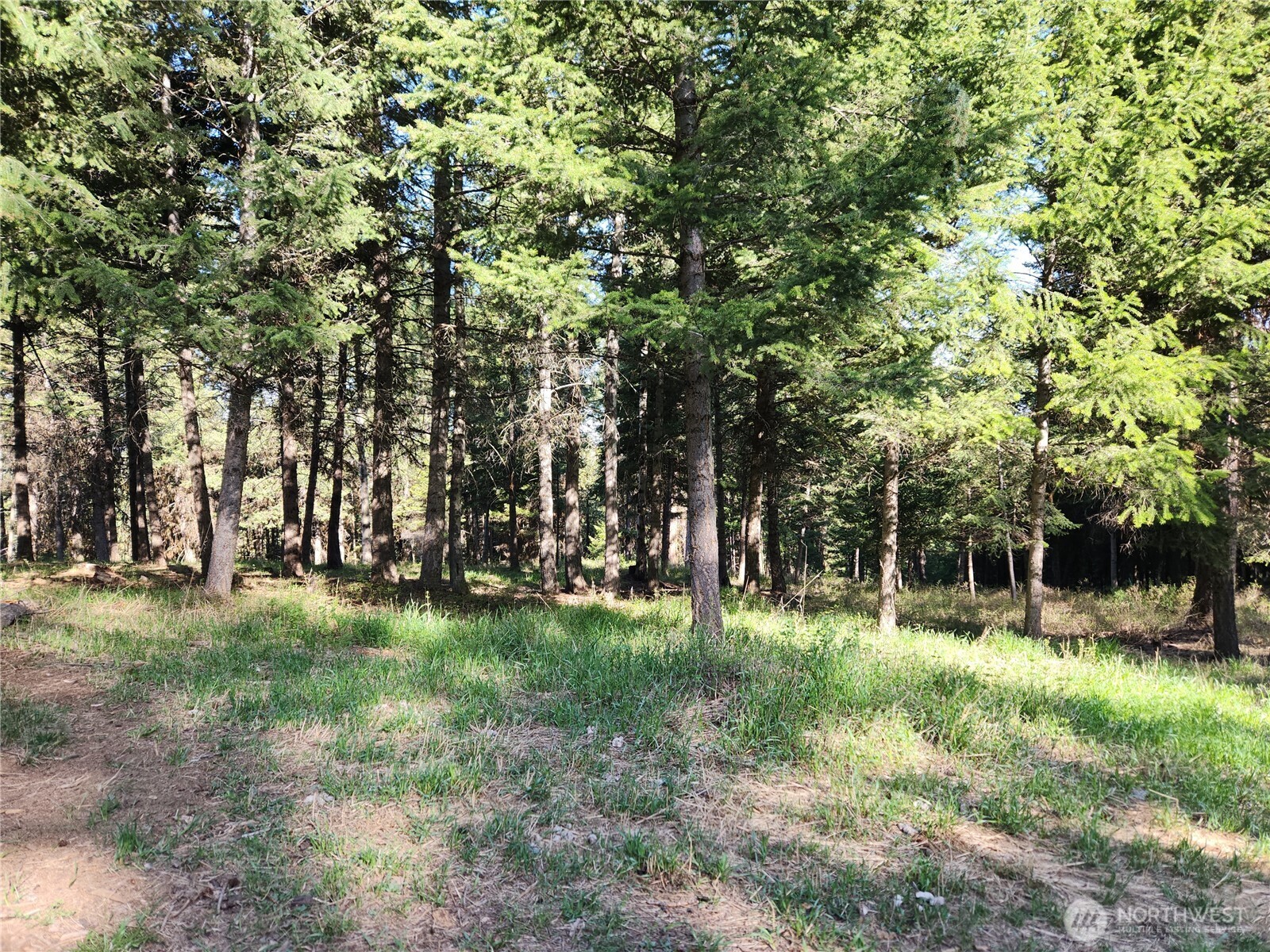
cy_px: 476
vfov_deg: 58.9
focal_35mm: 23
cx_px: 635
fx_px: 844
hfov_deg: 73.9
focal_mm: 5.4
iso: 20
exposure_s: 1/156
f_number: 1.8
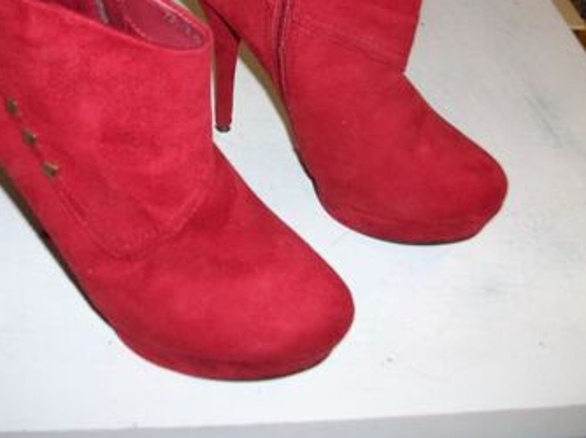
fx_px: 778
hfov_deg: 40.9
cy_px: 128
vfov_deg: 31.1
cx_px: 216
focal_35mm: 46
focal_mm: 5.7
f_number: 2.9
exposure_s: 1/40
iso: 125
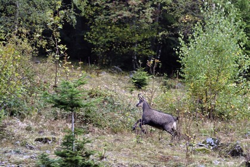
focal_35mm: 200
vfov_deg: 6.9
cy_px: 84
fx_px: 1389
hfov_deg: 10.3
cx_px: 125
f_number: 5
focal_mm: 200
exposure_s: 1/250
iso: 1600
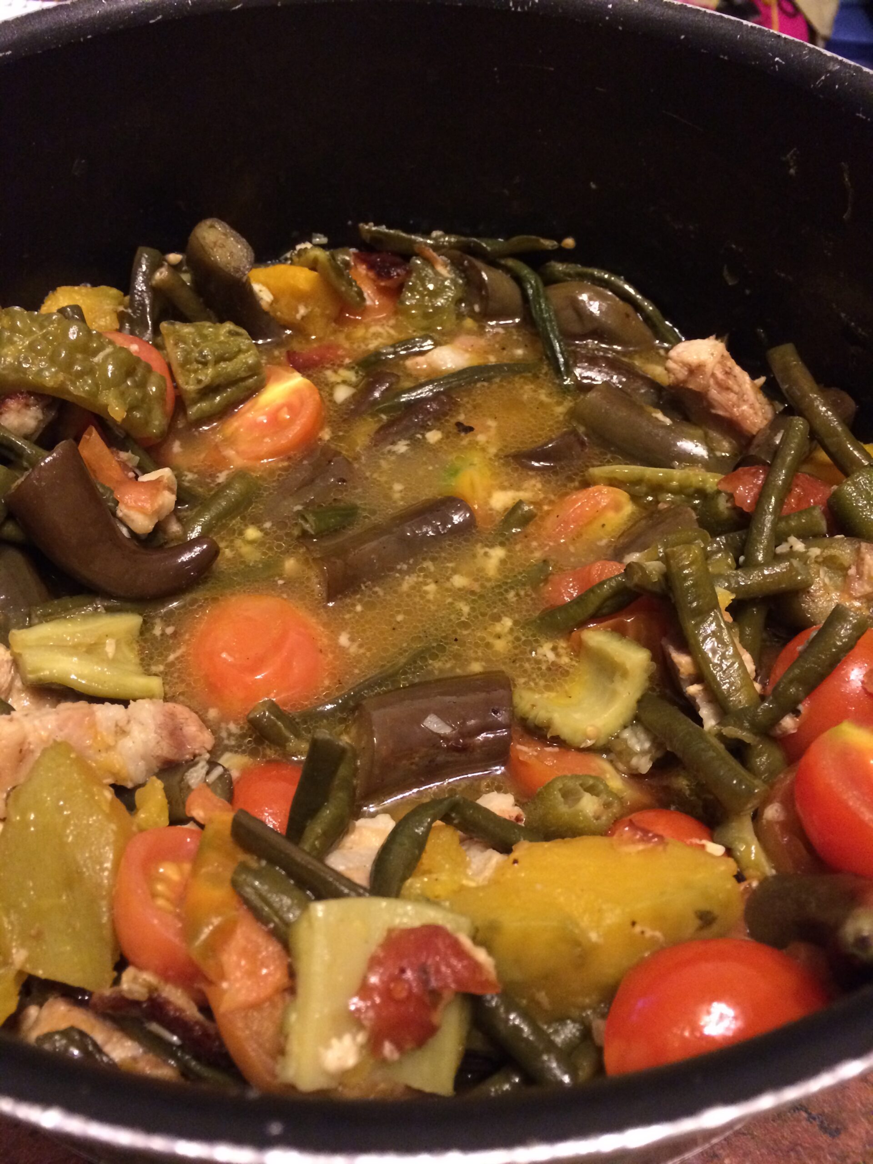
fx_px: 1009
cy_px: 582
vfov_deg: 60.0
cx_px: 436
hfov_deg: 46.8
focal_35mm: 30
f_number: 2.2
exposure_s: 1/20
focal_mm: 4.12
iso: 320
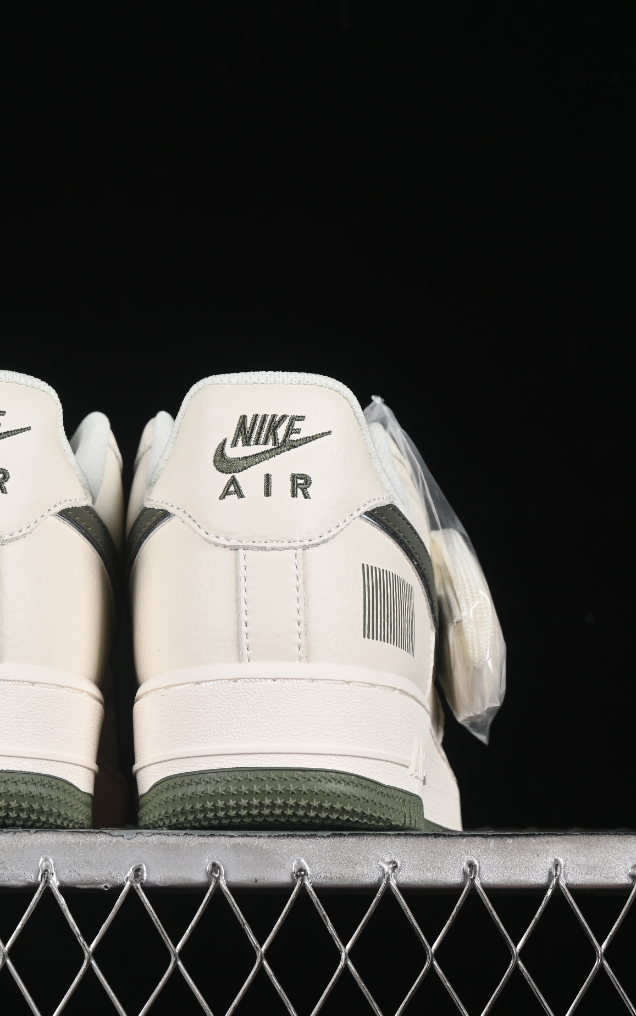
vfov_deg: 18.1
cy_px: 509
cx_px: 133
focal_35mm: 115
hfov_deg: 11.4
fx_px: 3188
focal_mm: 50
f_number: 8
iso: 160
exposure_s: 1/80
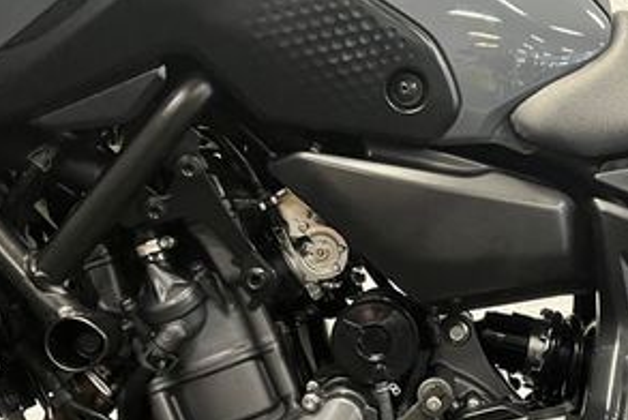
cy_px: 356
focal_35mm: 59
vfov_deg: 22.6
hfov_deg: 33.2
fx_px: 1030
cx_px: 472
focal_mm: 5.1
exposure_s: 1/33
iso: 400
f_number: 1.6
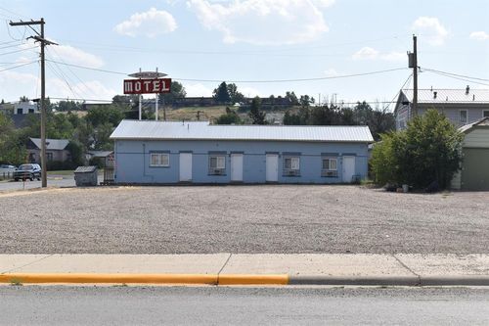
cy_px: 163
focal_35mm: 60
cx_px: 244
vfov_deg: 22.6
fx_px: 815
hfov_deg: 33.4
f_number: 10
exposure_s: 1/400
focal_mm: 40
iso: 200
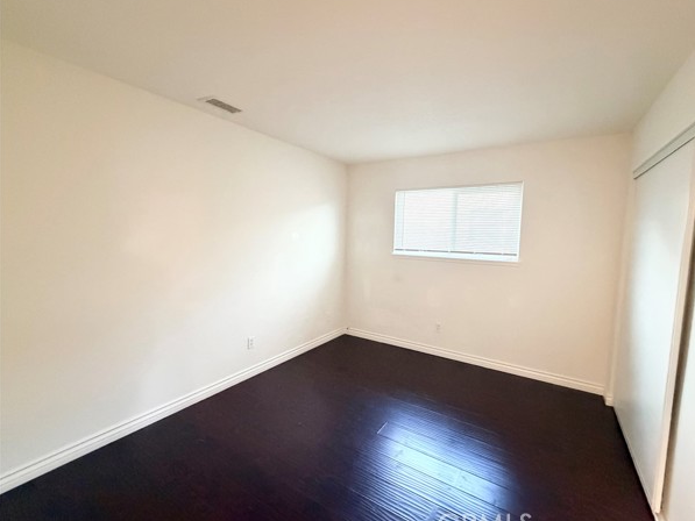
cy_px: 262
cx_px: 371
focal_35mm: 15
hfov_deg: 98.0
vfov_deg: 81.8
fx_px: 301
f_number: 2.2
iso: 1000
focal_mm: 2.22
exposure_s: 1/60
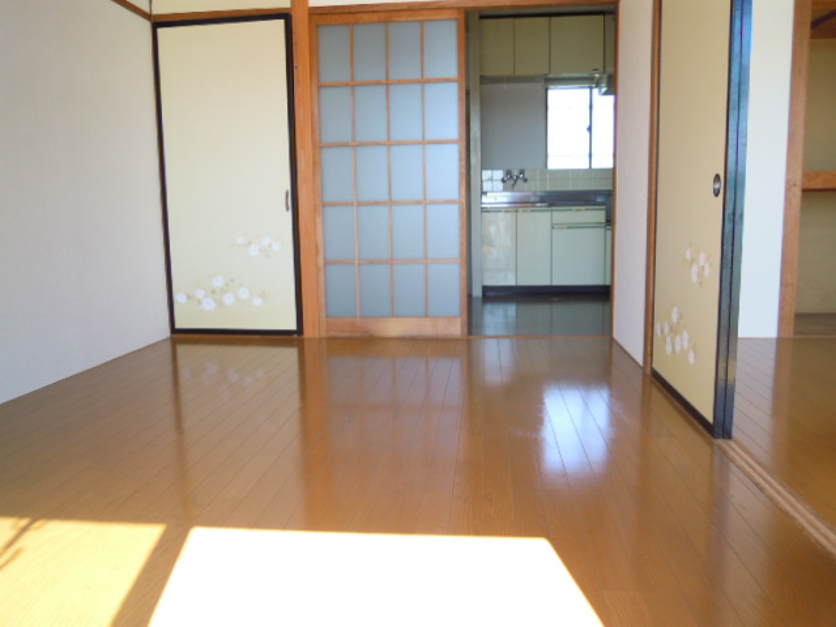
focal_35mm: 28
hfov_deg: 63.4
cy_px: 314
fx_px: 676
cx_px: 418
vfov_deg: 49.7
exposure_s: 1/100
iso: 100
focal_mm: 5
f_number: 2.7
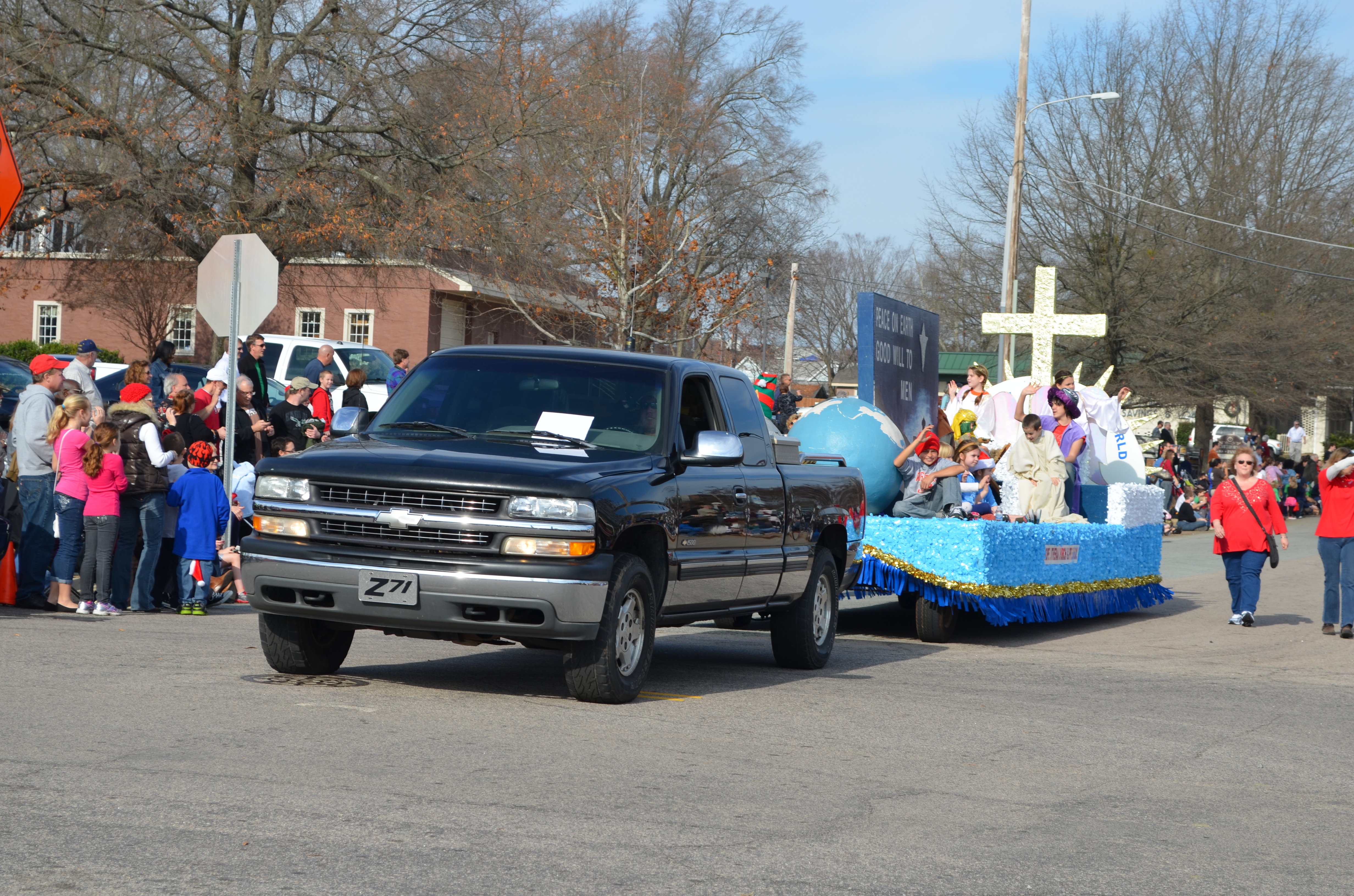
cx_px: 677
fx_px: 3096
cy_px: 448
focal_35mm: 82
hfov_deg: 24.7
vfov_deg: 16.5
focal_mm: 55
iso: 100
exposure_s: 1/250
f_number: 8
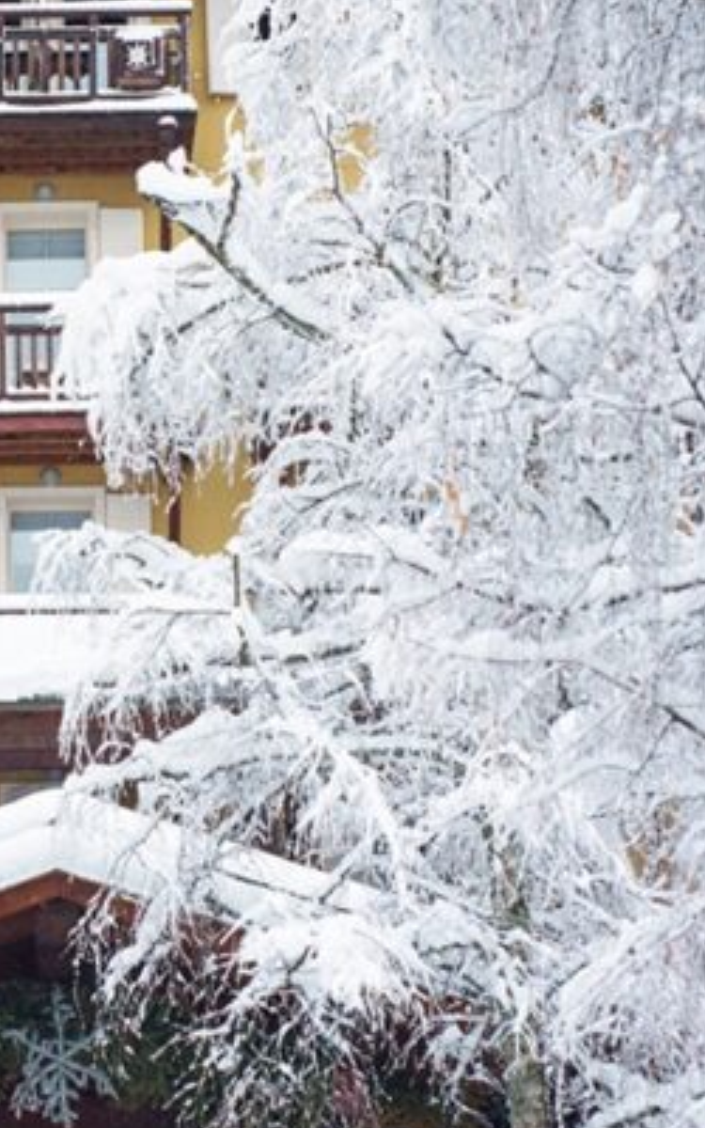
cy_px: 447
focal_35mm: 98
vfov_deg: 21.2
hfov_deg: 13.0
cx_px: -164
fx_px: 3013
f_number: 5.6
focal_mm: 50
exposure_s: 1/3200
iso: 400
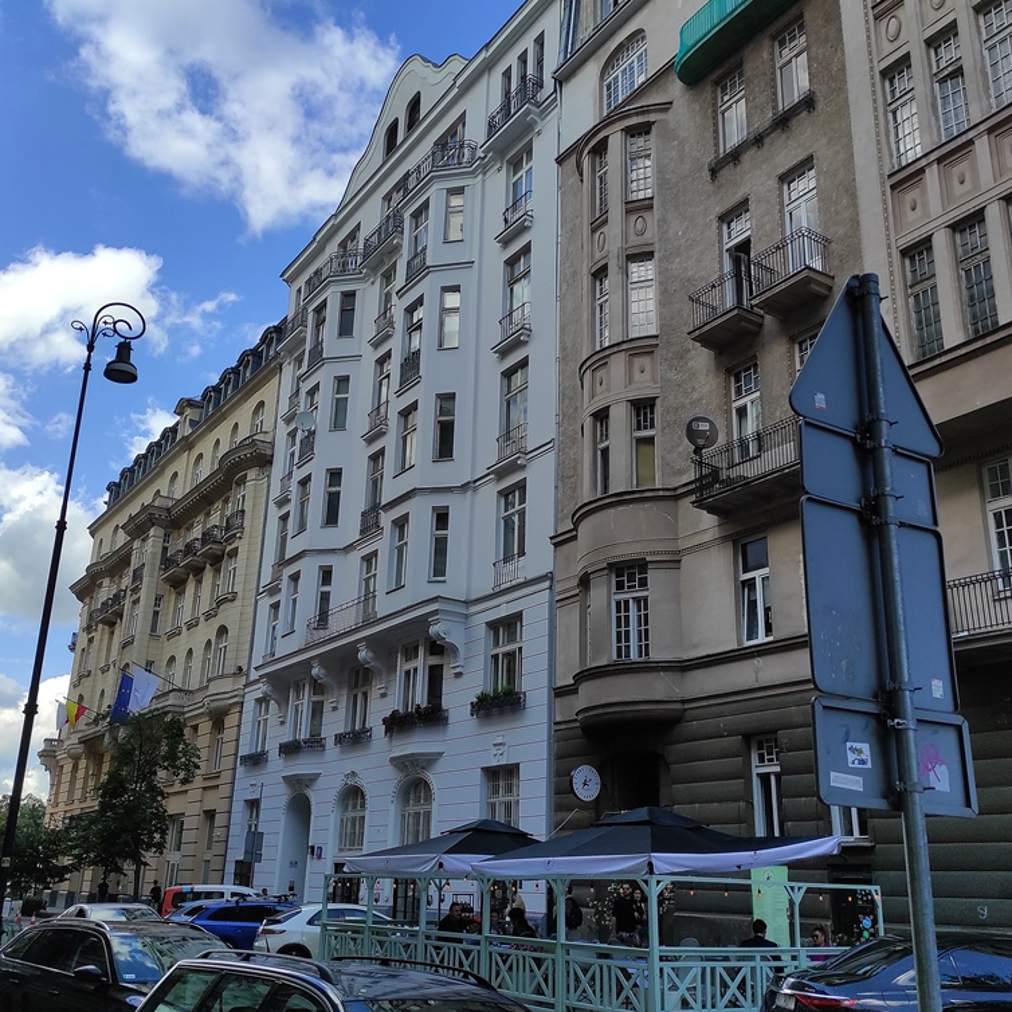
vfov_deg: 54.0
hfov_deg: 54.0
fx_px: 992
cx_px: 468
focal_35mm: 30
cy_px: 514
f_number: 1.89
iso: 100
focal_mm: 5.43
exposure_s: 1/1756
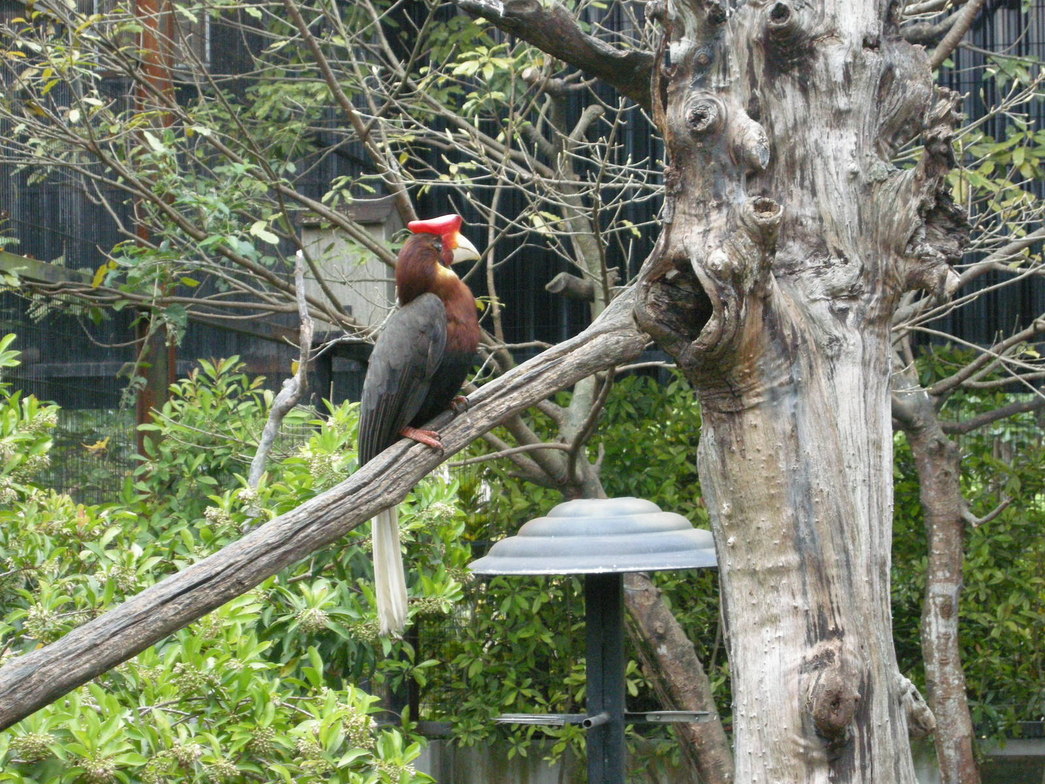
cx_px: 522
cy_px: 392
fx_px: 3713
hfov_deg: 16.0
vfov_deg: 12.0
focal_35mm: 123
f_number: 5.3
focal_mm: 26.3
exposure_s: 1/125
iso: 483
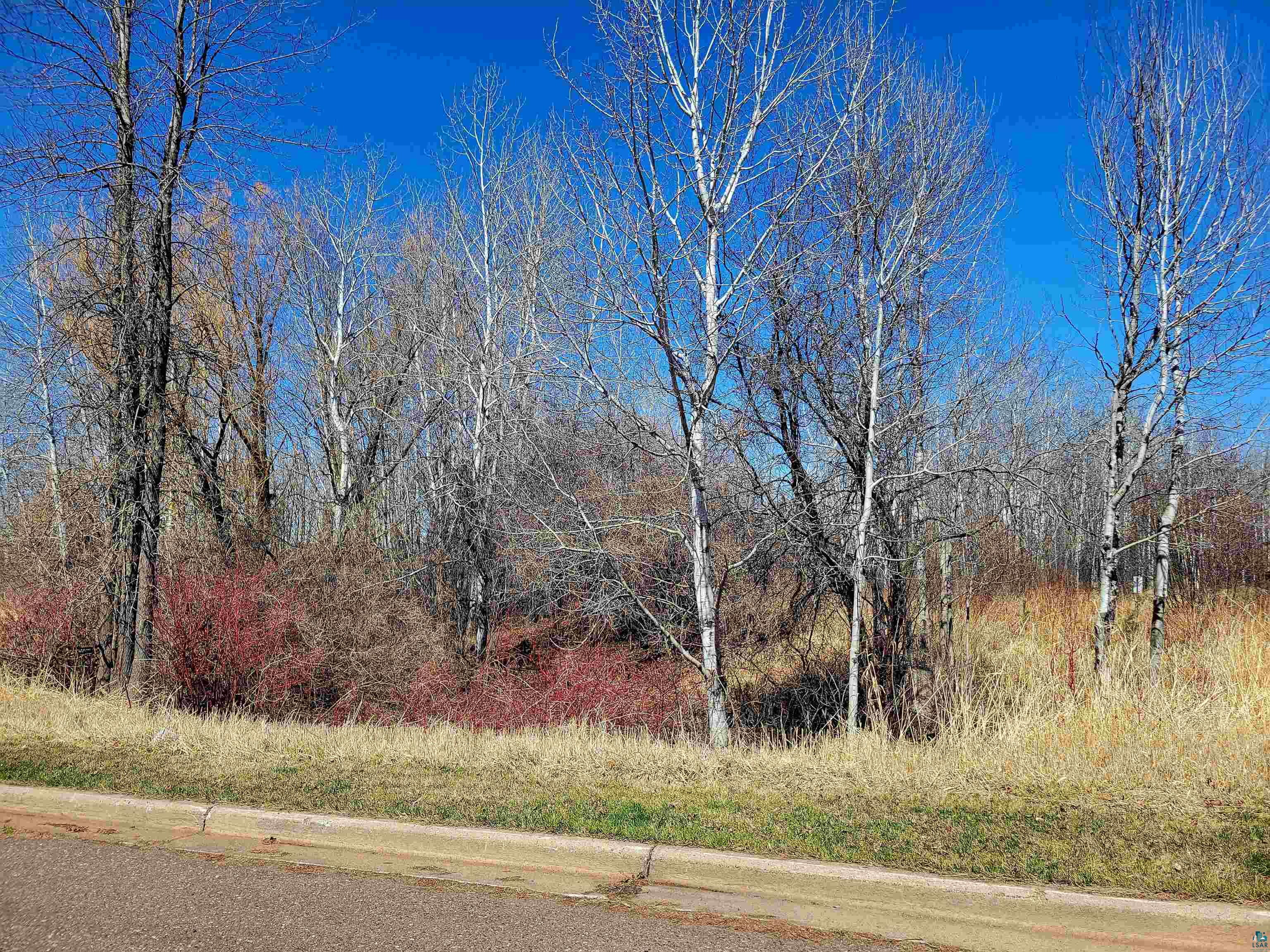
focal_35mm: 26
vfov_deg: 53.1
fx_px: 954
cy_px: 476
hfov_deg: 67.3
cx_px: 635
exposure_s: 1/2000
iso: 40
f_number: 1.8
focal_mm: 5.4
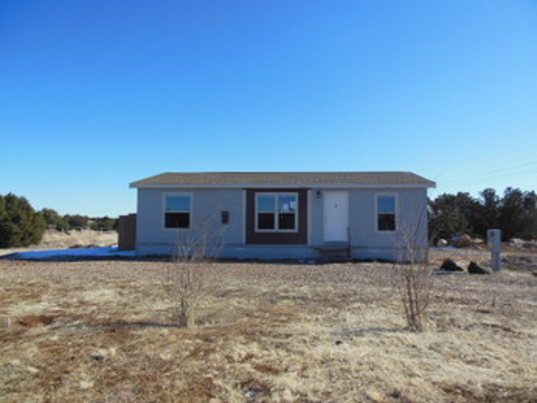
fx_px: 388
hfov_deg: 69.4
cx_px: 268
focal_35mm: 25
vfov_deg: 54.9
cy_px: 202
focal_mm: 4.5
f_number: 3.2
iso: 125
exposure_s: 1/1500
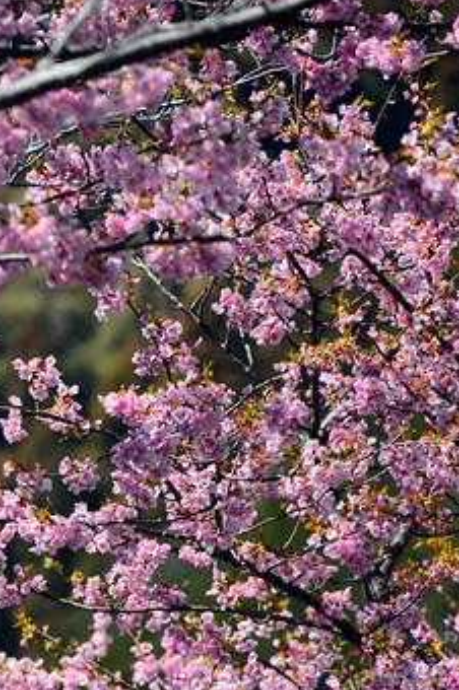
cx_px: -24
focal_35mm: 589
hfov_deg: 2.3
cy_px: 576
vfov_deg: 3.5
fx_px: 11287
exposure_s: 1/2000
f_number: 5.6
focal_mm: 250
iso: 400
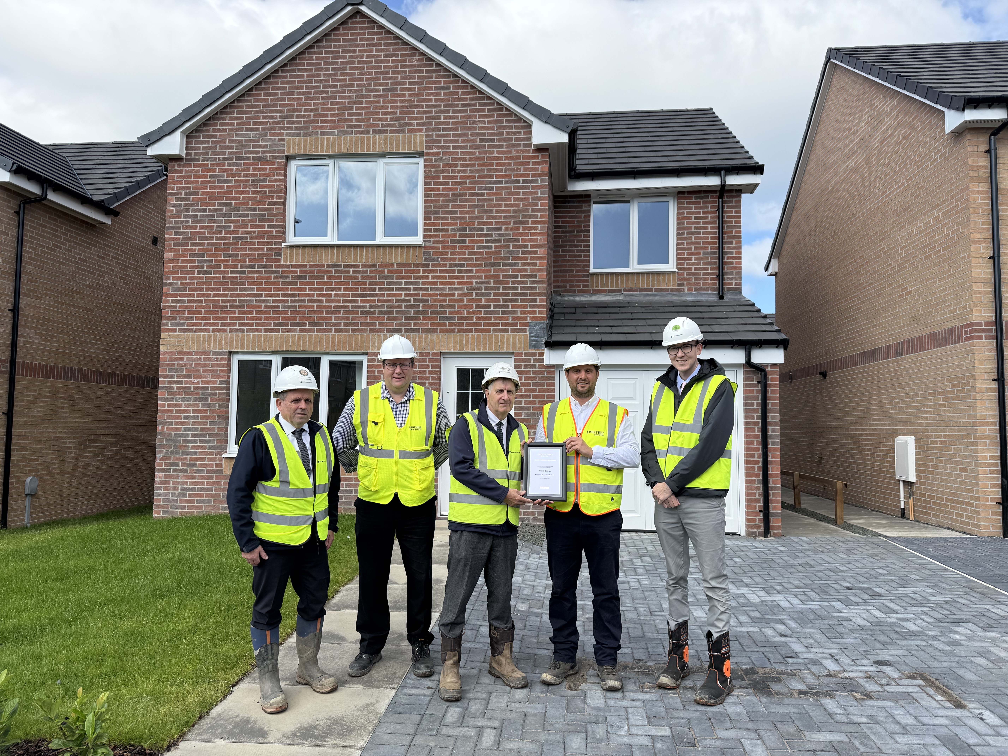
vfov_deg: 56.8
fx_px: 699
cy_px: 378
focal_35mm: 24
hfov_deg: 71.6
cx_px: 504
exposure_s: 1/3145
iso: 80
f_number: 1.78
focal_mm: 6.76
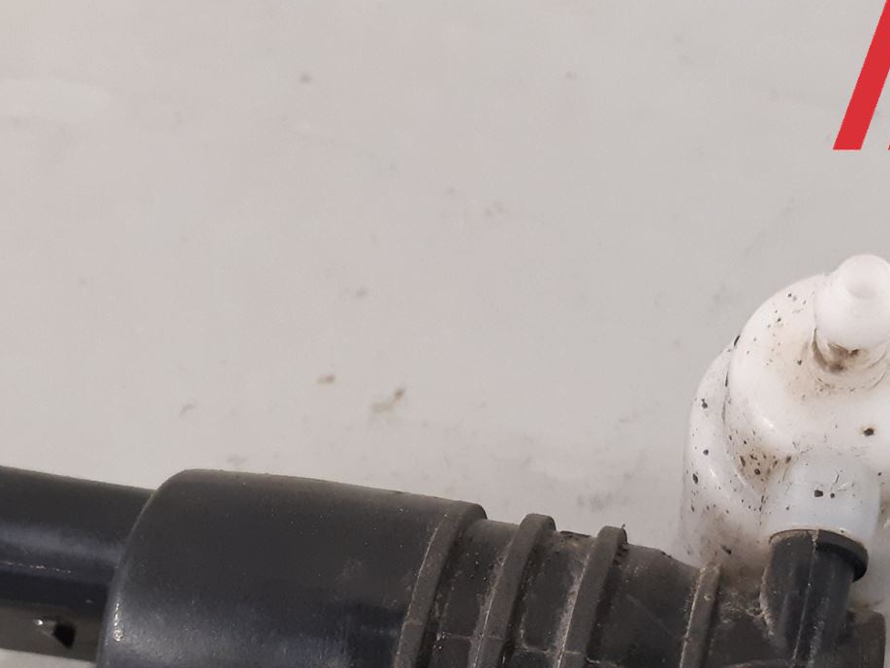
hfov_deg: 33.2
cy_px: 731
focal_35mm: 58
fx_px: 1492
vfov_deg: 23.7
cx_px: 435
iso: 250
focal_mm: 3.93
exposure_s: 1/50
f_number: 1.7
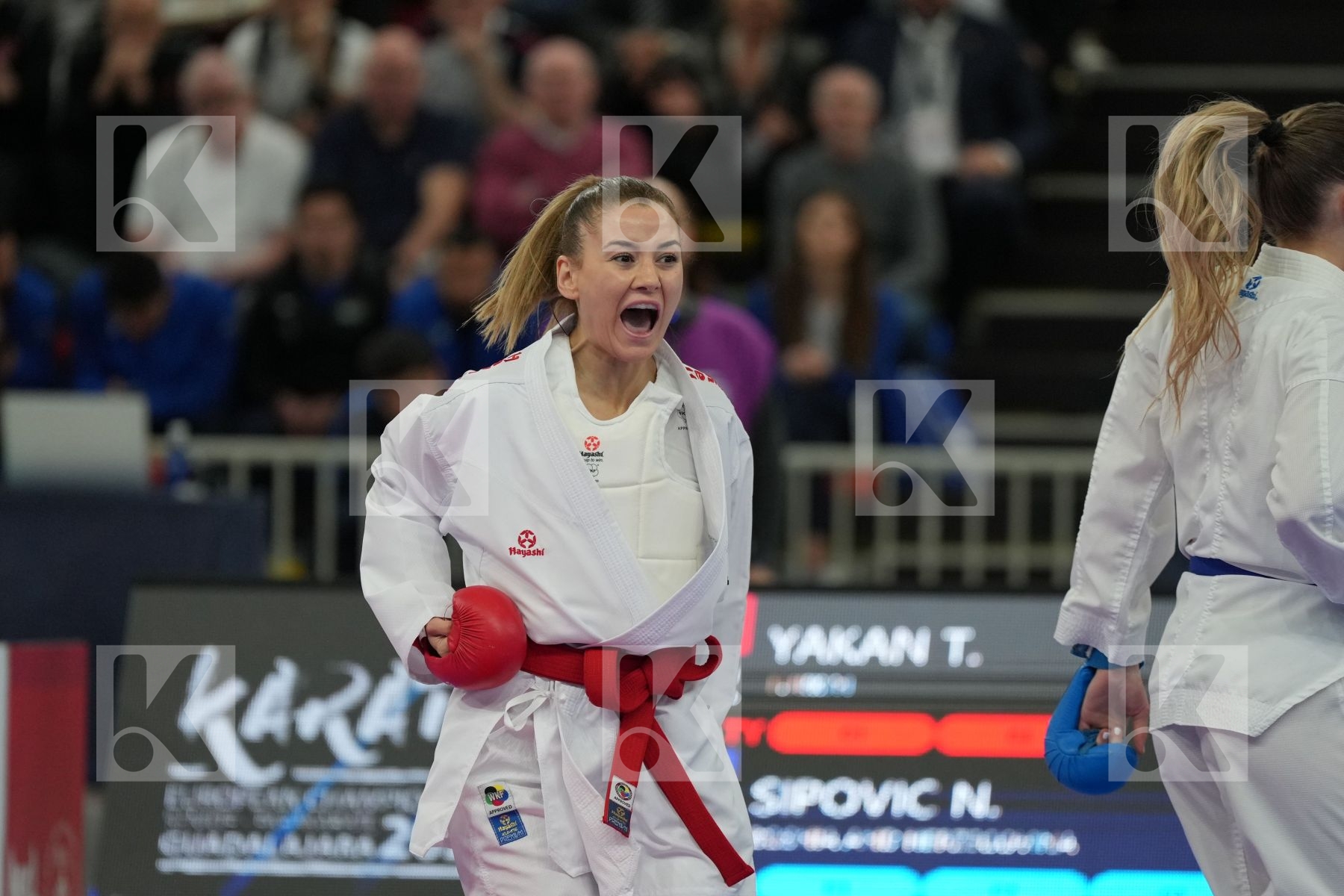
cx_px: 672
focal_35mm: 300
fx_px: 11199
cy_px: 448
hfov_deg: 6.9
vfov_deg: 4.6
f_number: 2.8
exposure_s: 1/1000
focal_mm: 200
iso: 1600
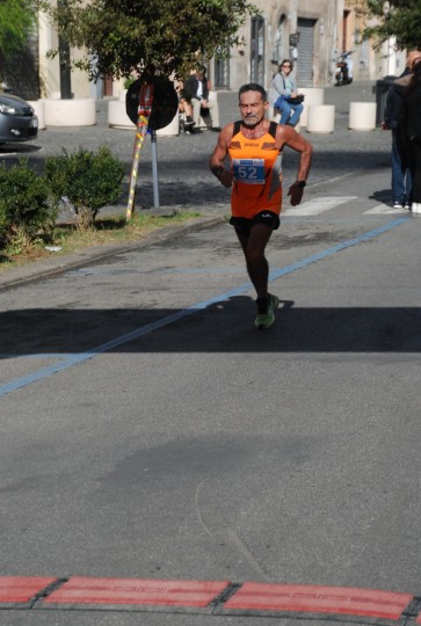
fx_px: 1918
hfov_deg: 12.5
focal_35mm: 110
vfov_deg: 18.5
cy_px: 298
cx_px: 198
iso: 1000
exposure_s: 1/2000
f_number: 8
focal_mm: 66
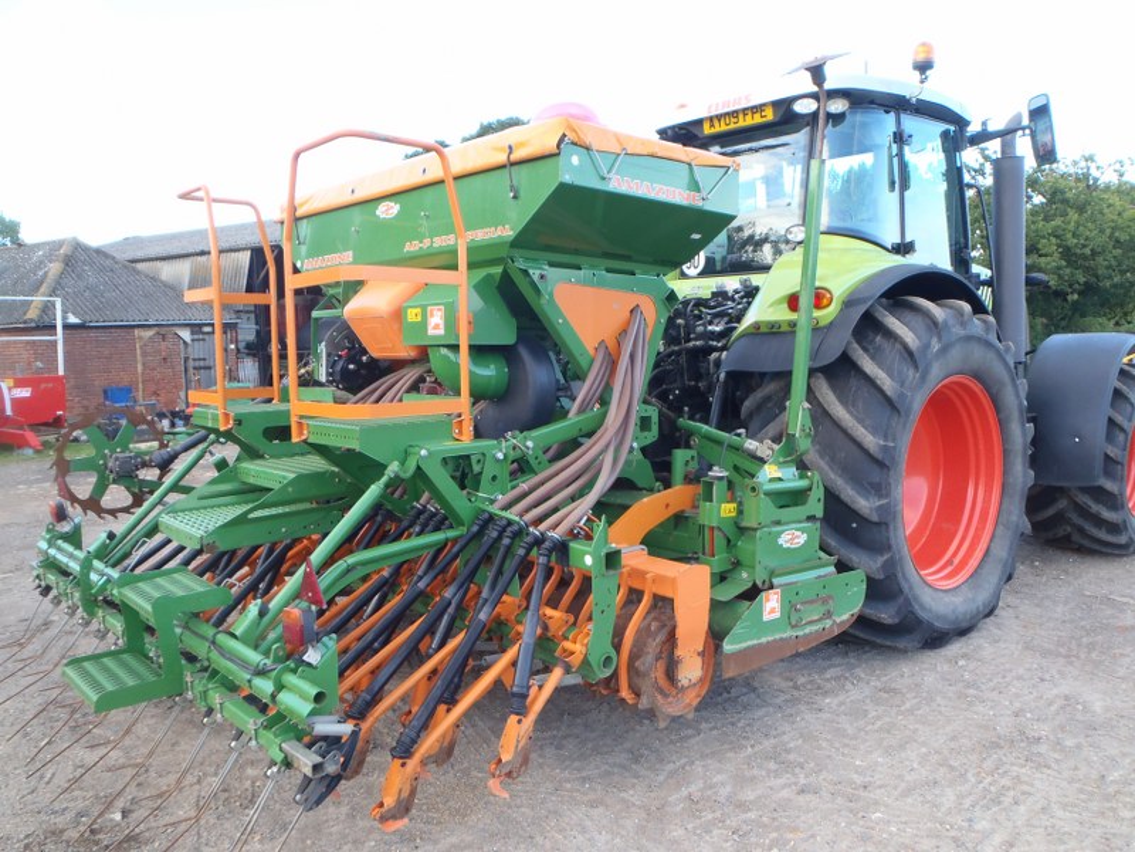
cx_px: 568
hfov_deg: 63.4
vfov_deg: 49.7
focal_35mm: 28
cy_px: 426
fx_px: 918
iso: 100
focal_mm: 5
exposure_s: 1/60
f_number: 3.5
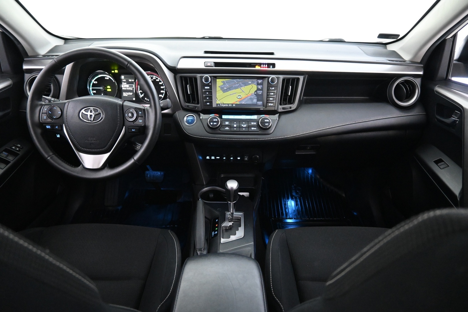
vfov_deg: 53.1
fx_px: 312
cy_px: 156
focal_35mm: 24
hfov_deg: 73.7
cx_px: 234
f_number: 3.5
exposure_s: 1/25
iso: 5000
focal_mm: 16
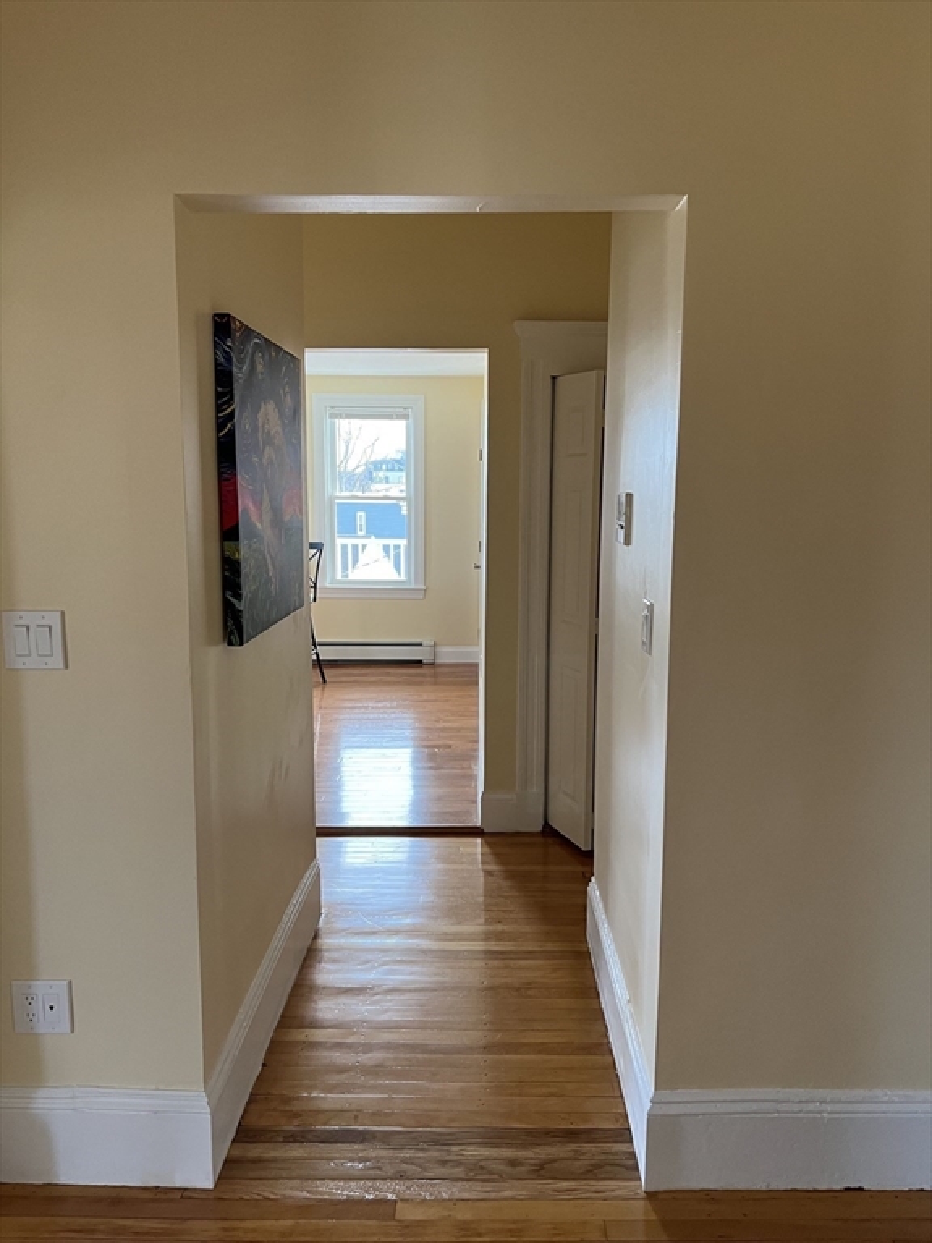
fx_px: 933
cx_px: 466
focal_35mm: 26
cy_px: 622
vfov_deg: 67.3
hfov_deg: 53.1
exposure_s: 1/81
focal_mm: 5.7
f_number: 1.5
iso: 125
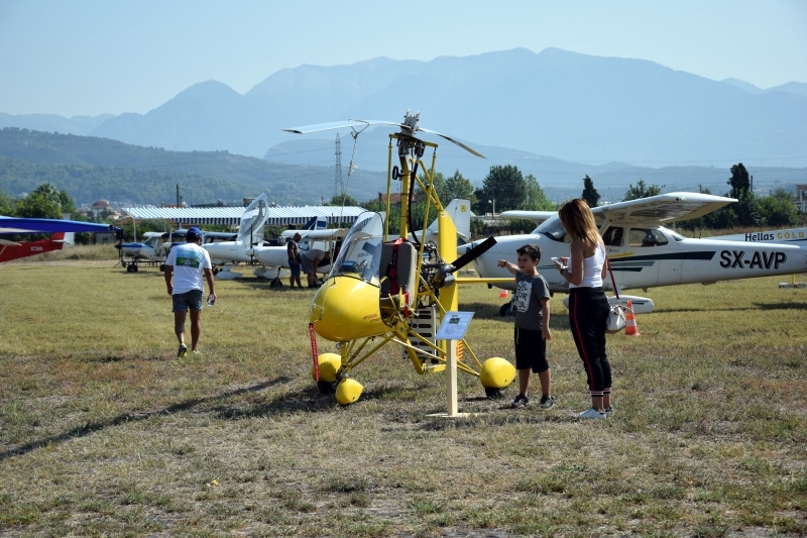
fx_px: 1950
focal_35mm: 87
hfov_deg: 23.4
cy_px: 269
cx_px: 404
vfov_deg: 15.7
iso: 100
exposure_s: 1/500
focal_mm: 58
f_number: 5.6
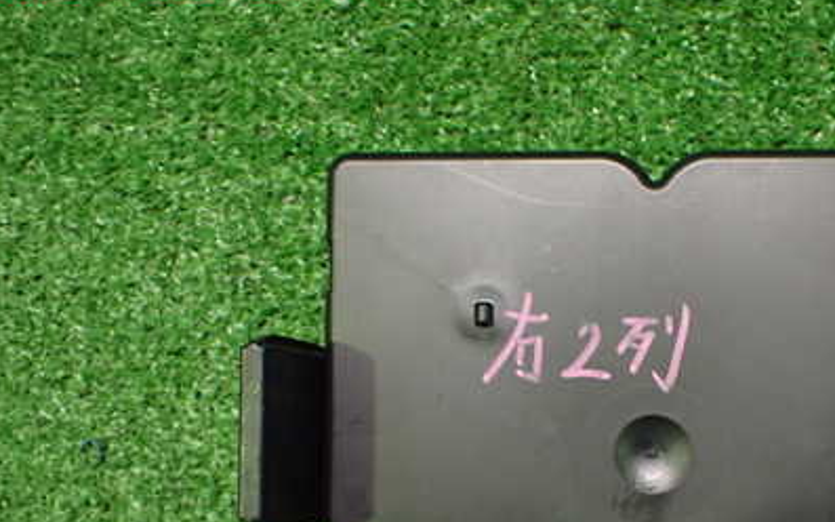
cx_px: 610
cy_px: 429
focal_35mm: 48
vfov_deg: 26.3
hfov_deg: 40.8
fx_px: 1092
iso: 800
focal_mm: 5.4
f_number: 2.3
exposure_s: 1/60
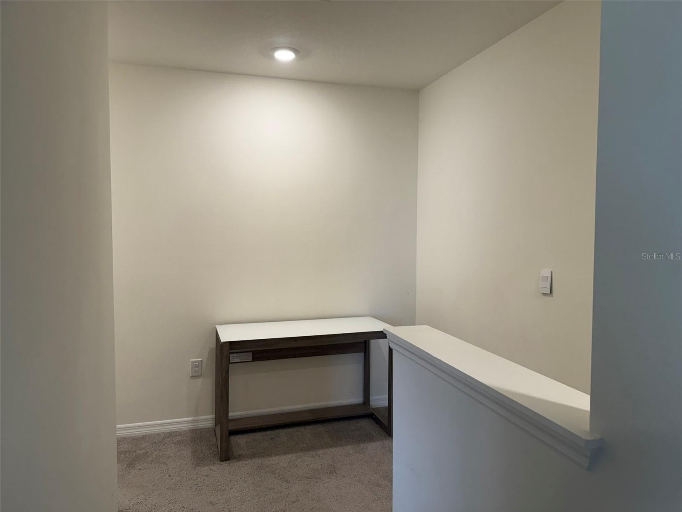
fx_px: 473
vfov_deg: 56.8
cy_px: 256
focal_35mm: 24
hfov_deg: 71.6
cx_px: 341
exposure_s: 1/120
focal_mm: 6.76
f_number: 1.78
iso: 160
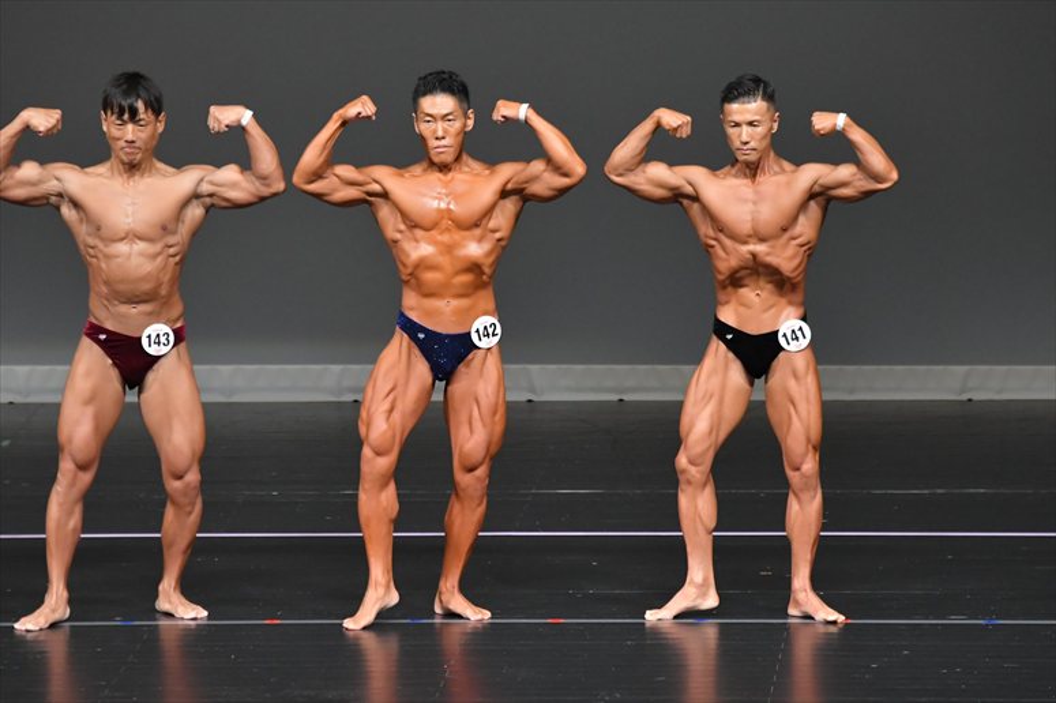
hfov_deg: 6.5
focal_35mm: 315
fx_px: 9236
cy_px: 352
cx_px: 528
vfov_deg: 4.4
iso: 4000
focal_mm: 210
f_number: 5.6
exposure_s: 1/400
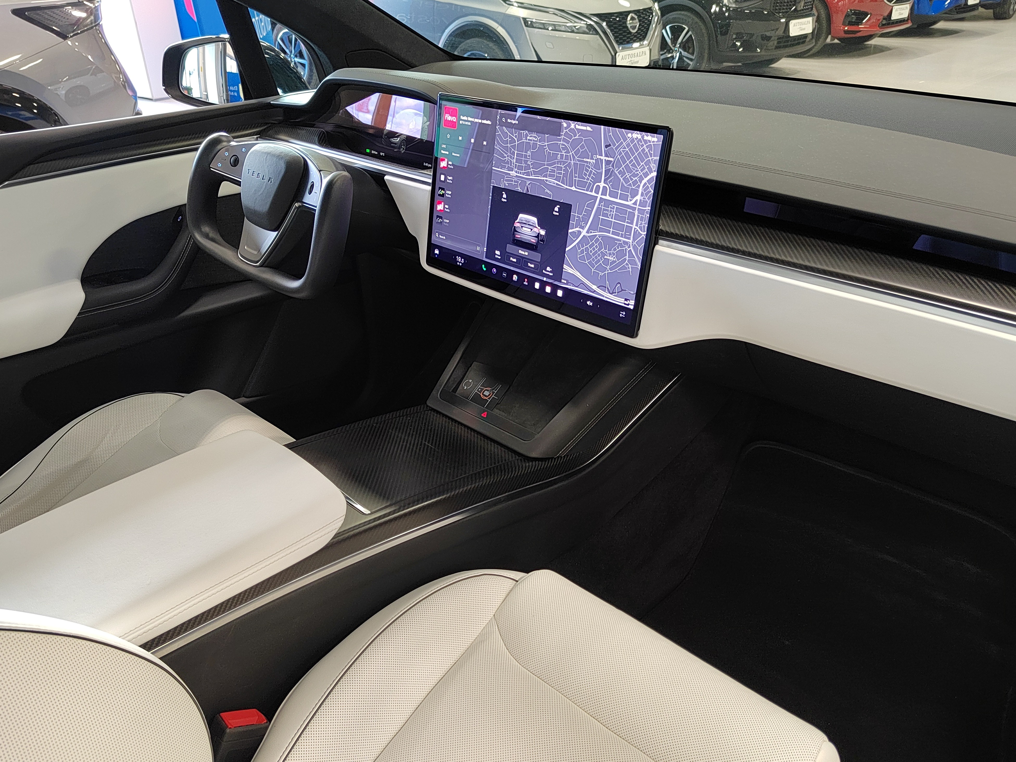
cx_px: 508
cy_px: 381
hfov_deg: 65.3
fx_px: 792
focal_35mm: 27
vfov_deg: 51.4
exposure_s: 1/50
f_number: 1.9
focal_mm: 5.52
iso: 925
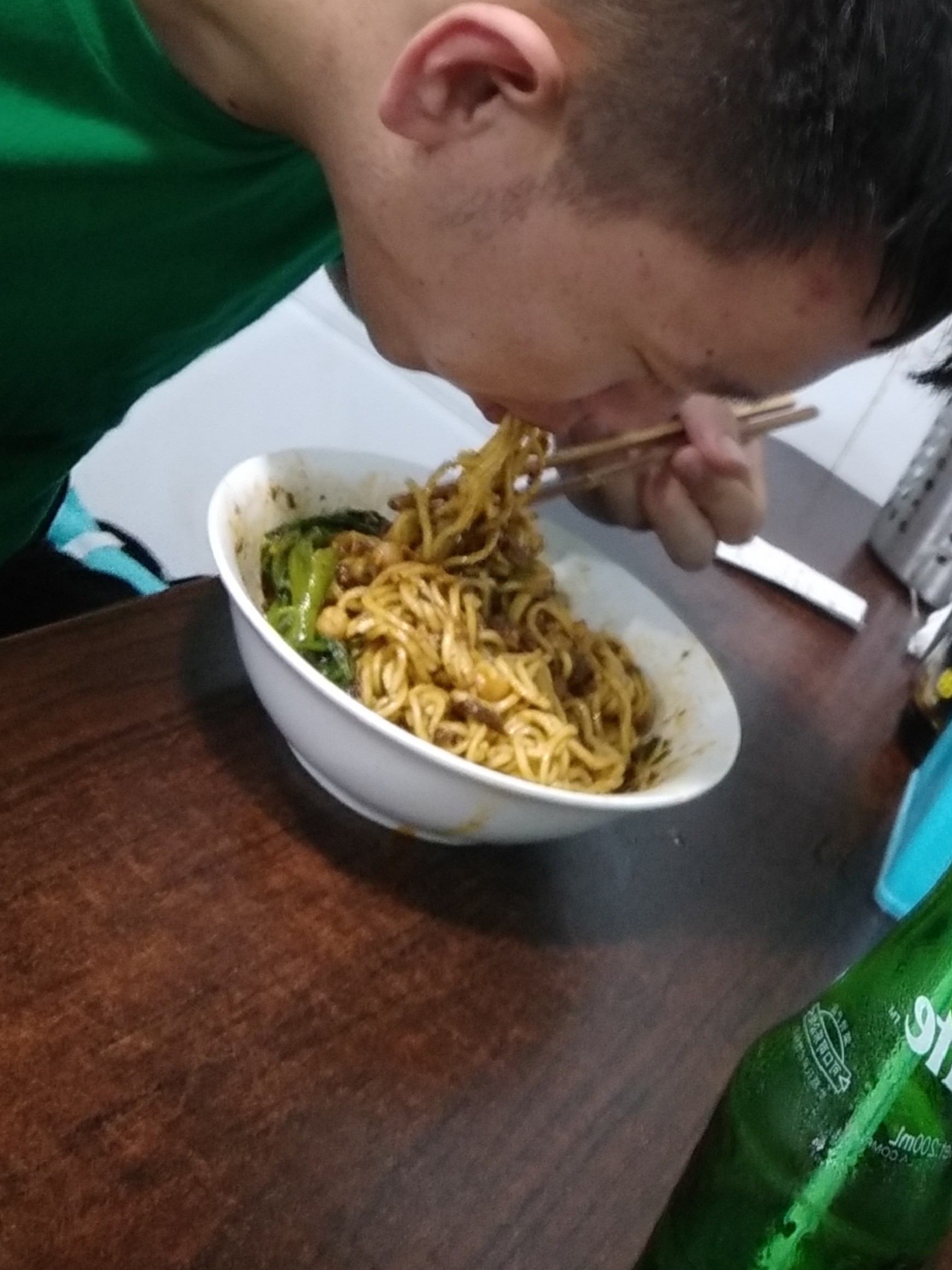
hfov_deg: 36.7
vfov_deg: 47.1
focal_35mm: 37
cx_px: 822
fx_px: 1357
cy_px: 234
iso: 640
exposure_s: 1/33
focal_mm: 3.57
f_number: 2
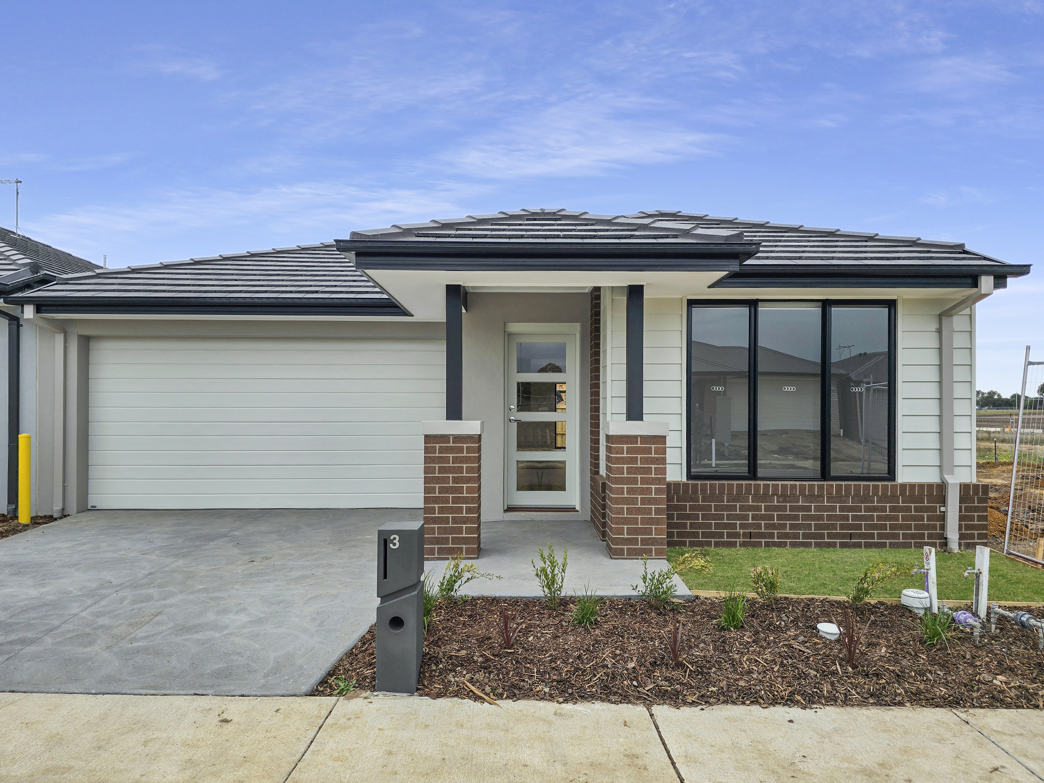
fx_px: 694
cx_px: 522
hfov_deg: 73.9
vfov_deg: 58.9
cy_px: 392
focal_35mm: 23
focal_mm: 6.3
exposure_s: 1/285
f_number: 1.7
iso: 12
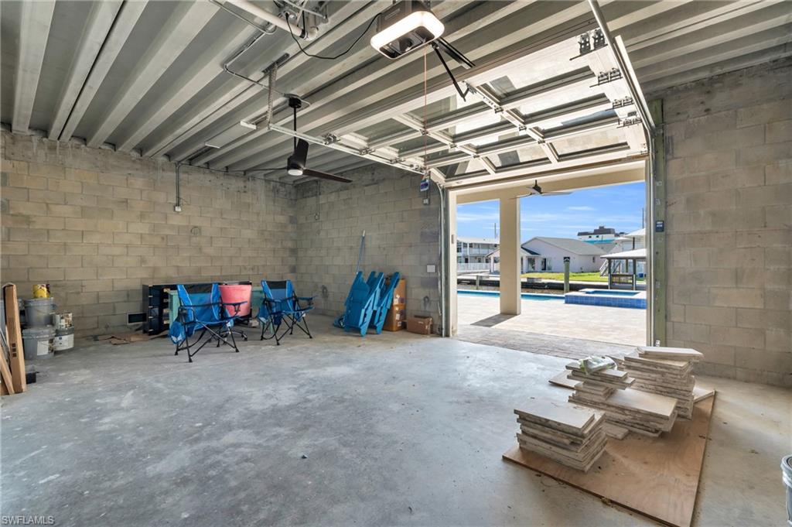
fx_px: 352
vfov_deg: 73.7
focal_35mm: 16
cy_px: 264
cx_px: 396
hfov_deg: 96.8
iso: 200
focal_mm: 16
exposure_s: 1/30
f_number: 9
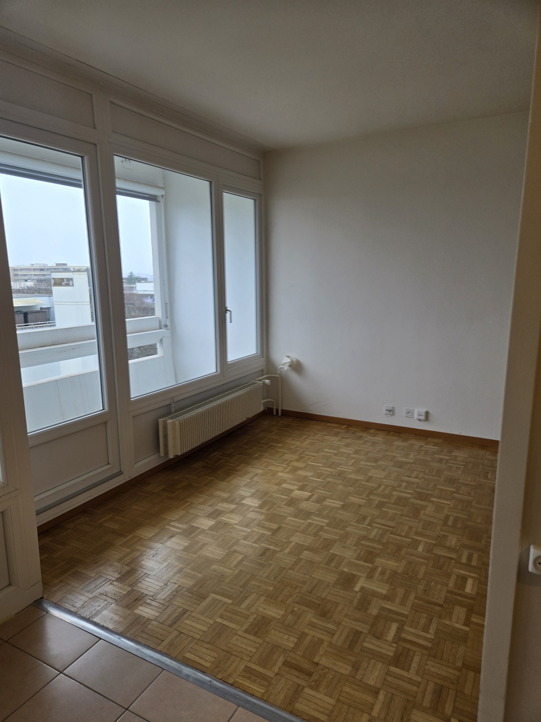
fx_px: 479
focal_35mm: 23
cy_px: 361
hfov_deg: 58.9
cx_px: 270
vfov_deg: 73.9
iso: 40
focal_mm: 5.4
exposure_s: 1/100
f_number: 1.8
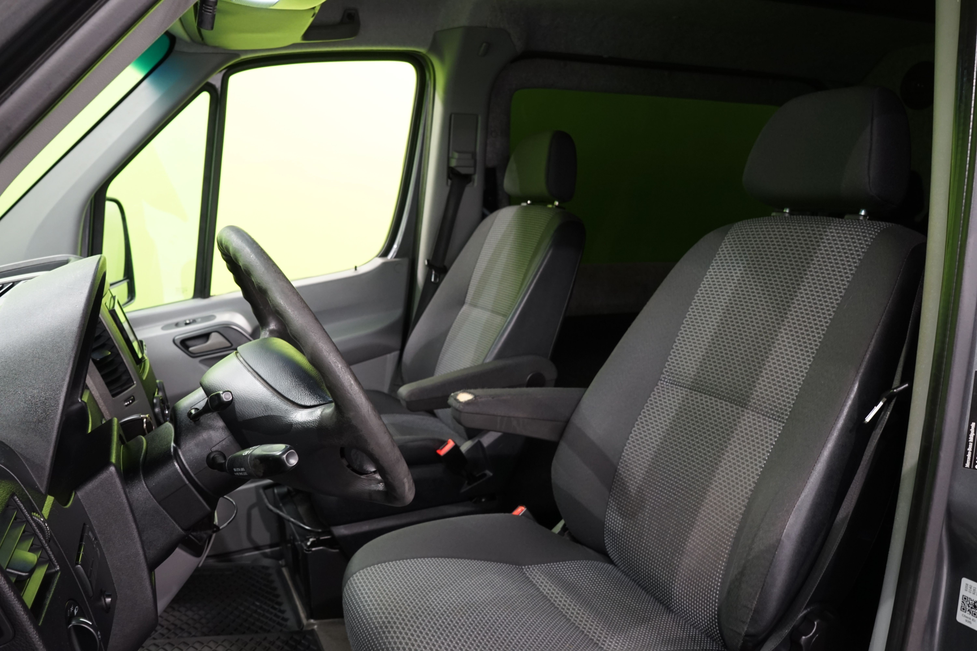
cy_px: 326
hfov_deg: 63.7
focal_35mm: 29
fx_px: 787
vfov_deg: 45.0
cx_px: 488
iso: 800
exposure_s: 1/4
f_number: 9
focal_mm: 29
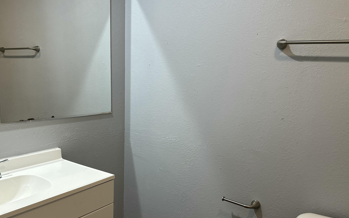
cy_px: 142
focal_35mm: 31
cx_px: 161
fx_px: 295
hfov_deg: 61.2
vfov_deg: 40.2
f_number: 1.78
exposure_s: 1/120
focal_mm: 6.86
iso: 200
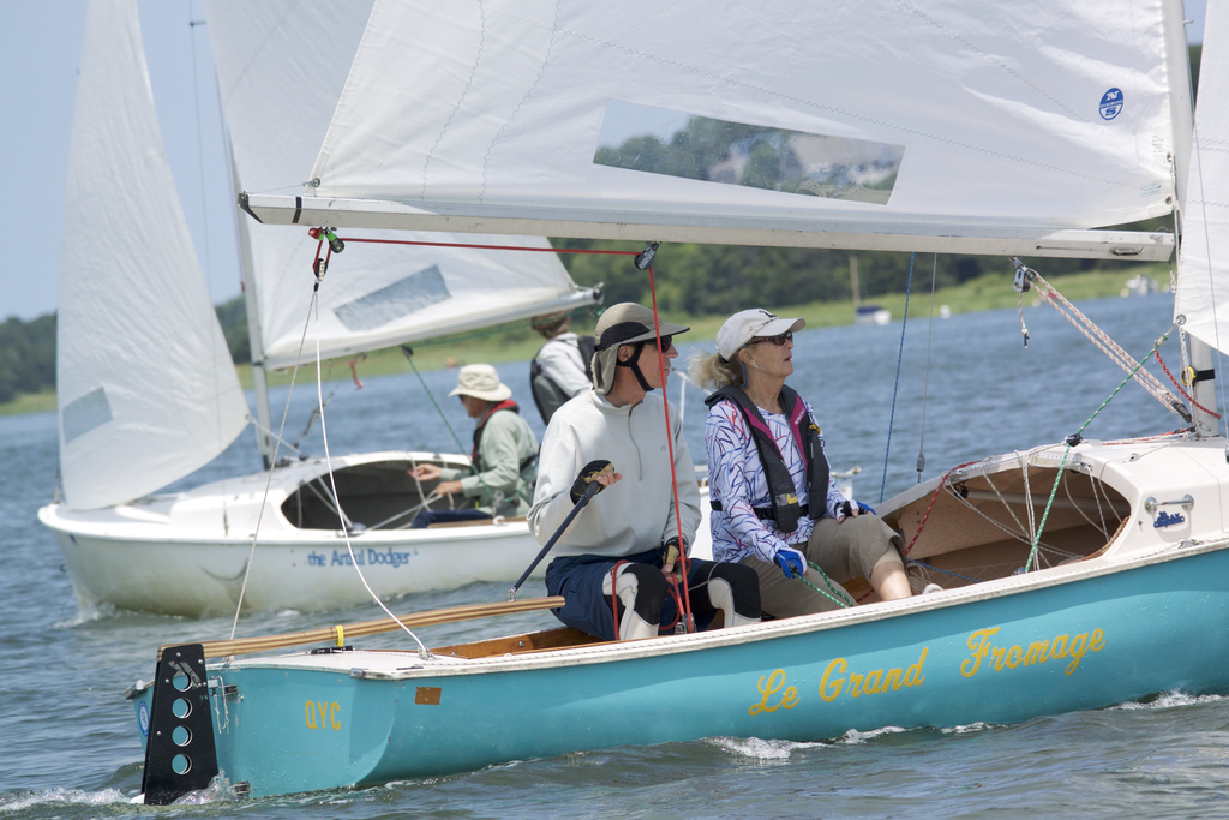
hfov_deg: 6.2
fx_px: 11369
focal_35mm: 333
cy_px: 410
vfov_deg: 4.1
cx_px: 614
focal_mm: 123.5
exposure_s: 1/800
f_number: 5
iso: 160
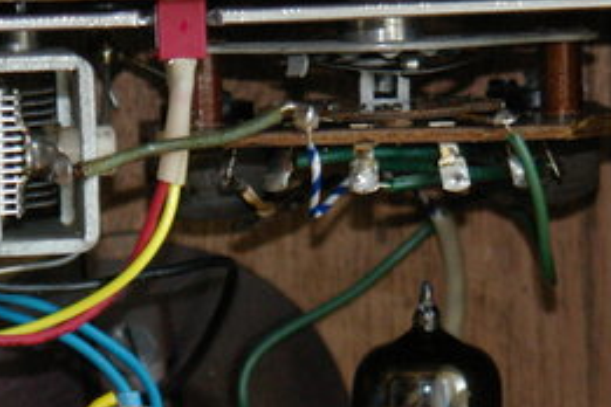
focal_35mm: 392
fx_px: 6645
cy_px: 529
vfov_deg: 3.5
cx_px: 187
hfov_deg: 5.3
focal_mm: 85
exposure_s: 1/90
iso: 800
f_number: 5.6
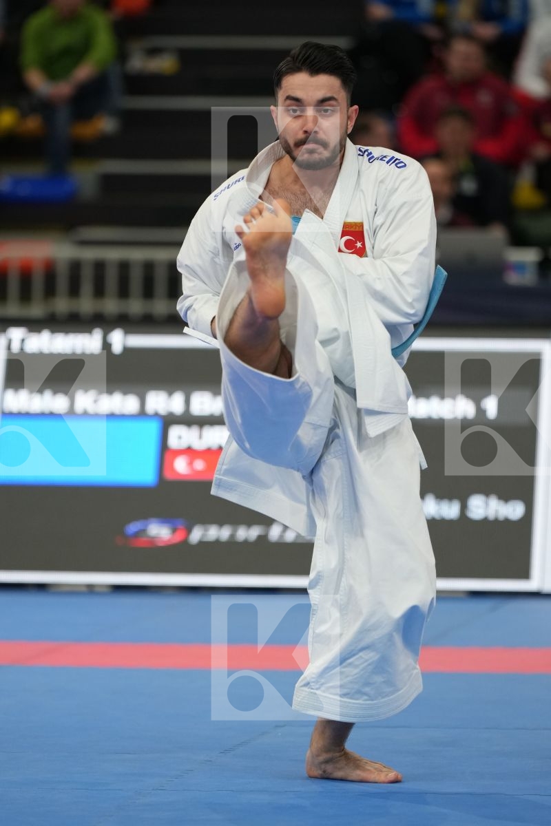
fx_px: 6061
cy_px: 413
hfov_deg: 5.2
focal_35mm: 264
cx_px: 276
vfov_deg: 7.8
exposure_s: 1/500
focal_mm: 176
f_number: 2.8
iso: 1000
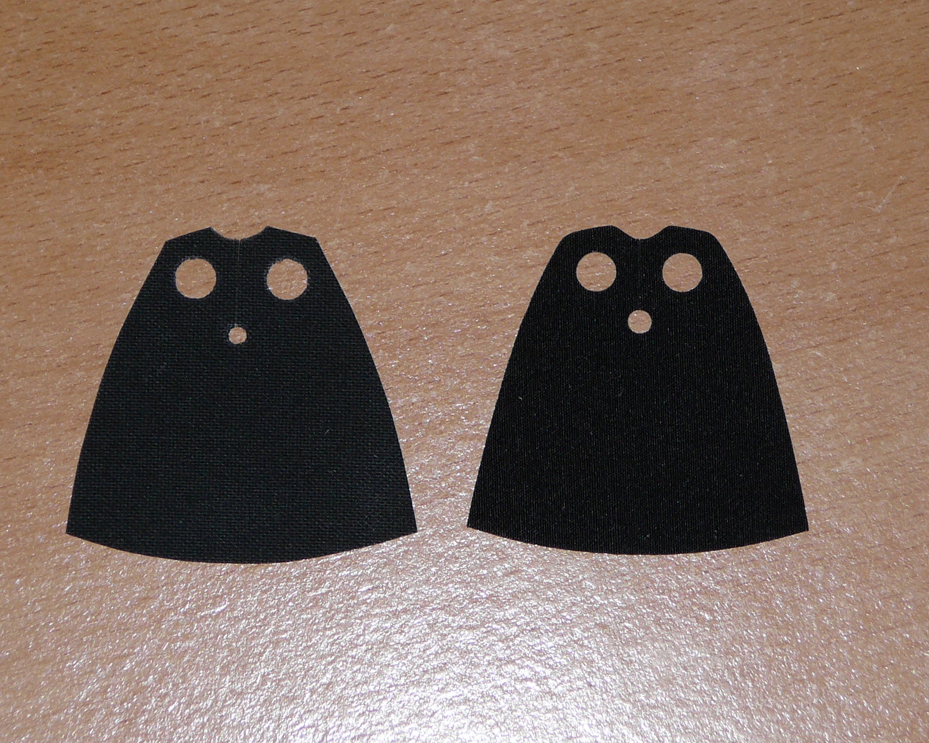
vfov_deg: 9.3
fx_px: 4592
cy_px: 371
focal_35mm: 167
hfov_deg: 11.6
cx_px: 437
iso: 80
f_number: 3.9
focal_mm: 19
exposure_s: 1/30
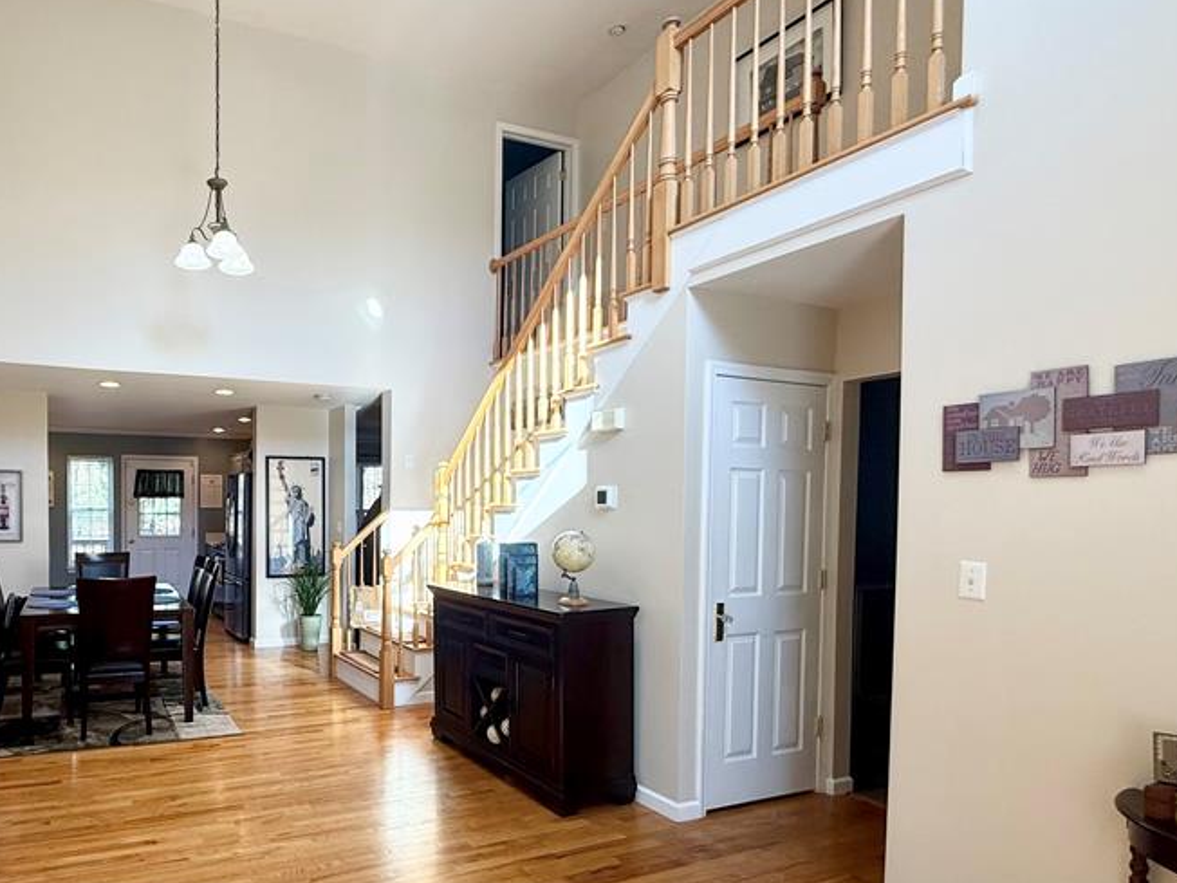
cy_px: 527
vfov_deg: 60.6
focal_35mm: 22
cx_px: 338
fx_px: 748
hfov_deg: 72.6
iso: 100
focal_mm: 2.22
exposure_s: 1/120
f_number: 2.2
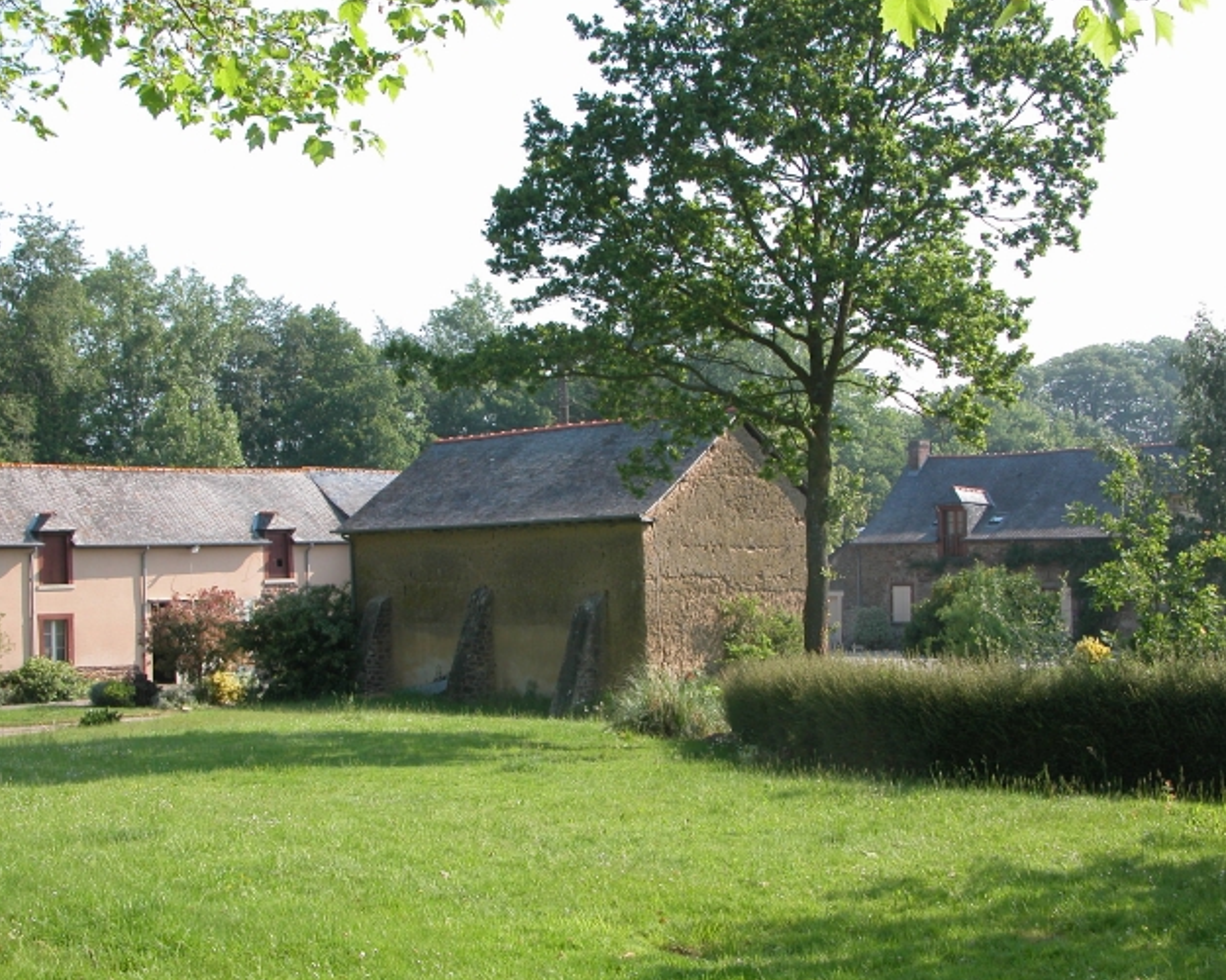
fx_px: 1778
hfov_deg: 38.0
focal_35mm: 49
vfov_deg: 30.8
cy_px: 498
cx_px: 573
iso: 100
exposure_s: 1/162
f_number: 5.3
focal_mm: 11.6
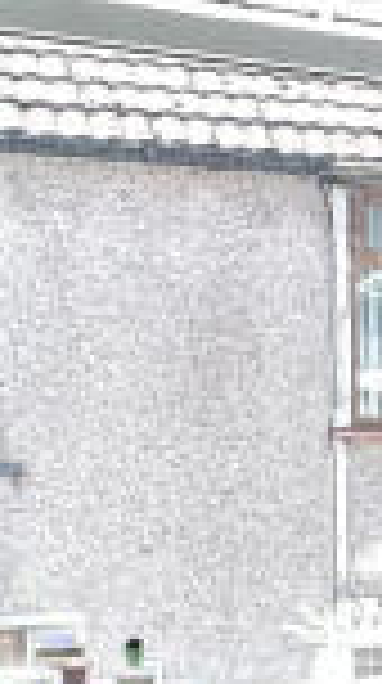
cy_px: 536
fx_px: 1863
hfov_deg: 7.3
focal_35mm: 103
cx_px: 1654
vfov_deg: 20.6
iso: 50
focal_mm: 2.22
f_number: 2.2
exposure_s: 1/100
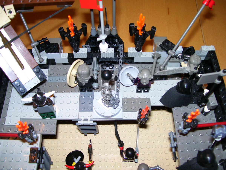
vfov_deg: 39.7
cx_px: 113
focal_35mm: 36
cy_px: 85
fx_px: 235
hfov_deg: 51.4
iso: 80
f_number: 2.7
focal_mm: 6
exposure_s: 1/60
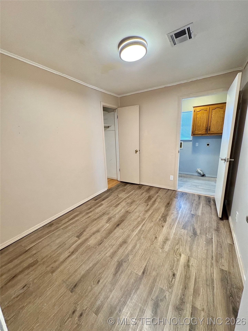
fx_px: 134
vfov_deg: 102.1
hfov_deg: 85.7
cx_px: 124
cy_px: 166
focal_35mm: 14
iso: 400
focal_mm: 2.22
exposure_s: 1/60
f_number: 2.2
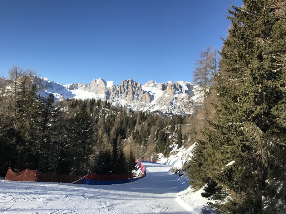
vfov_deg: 49.7
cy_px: 107
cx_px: 143
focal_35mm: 28
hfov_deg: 63.4
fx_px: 231
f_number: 1.8
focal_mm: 3.99
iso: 20
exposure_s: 1/2591
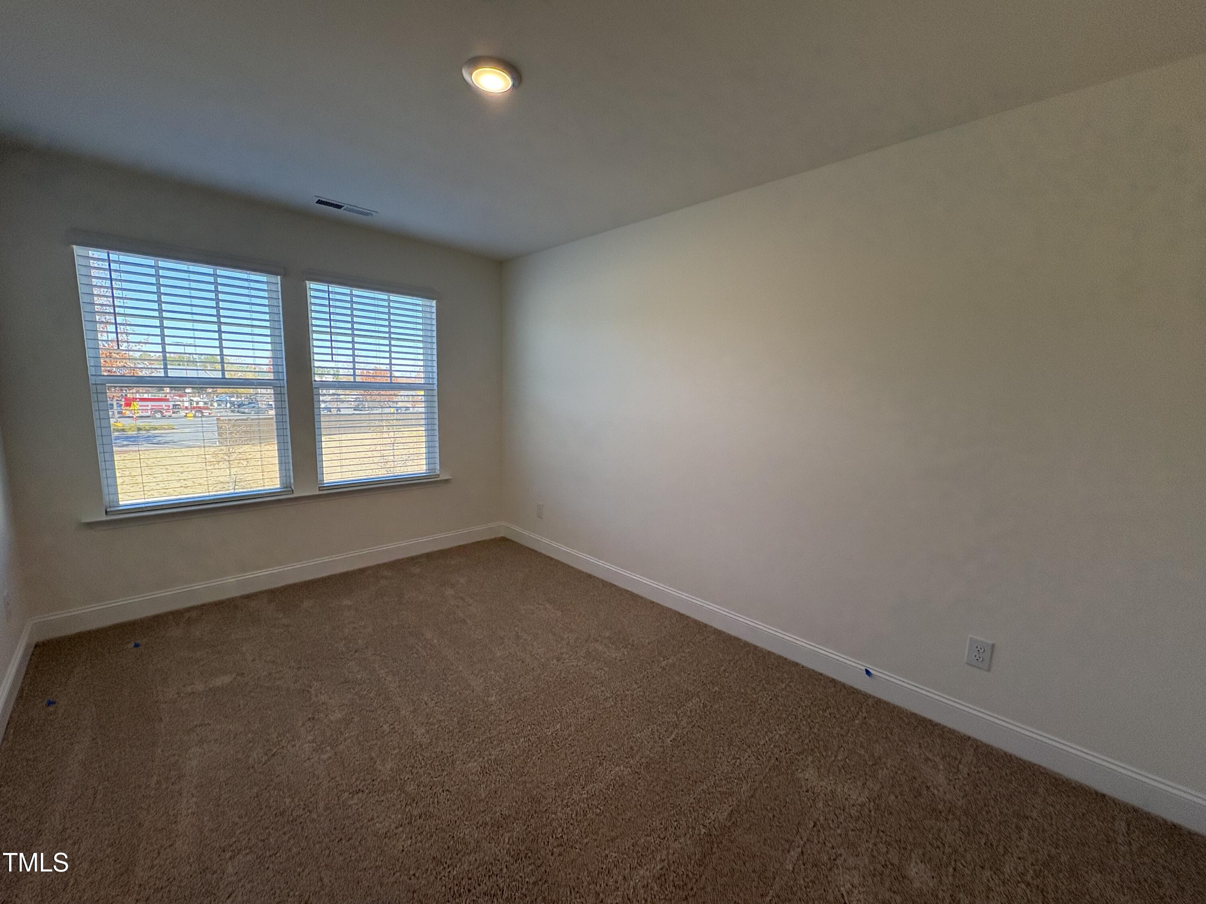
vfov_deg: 85.7
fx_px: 488
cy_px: 452
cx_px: 603
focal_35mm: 14
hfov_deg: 102.1
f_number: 2.2
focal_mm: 2.22
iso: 100
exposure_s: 1/134
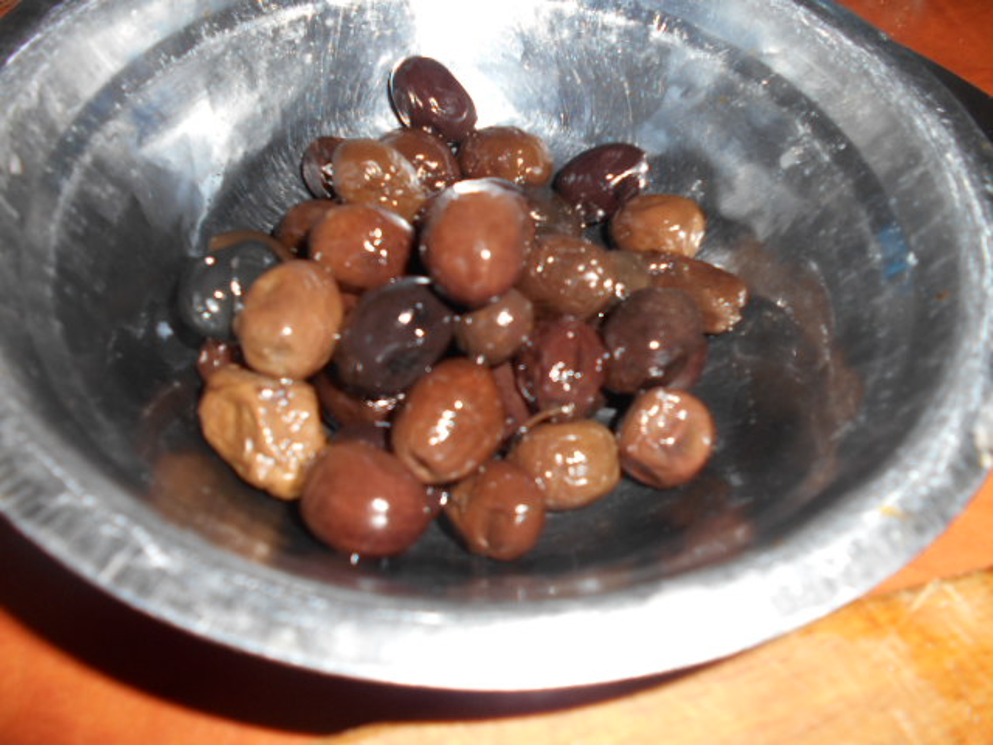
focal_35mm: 26
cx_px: 496
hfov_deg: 67.3
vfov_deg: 53.1
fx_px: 746
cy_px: 372
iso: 80
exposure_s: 1/25
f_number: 3.2
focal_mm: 4.6
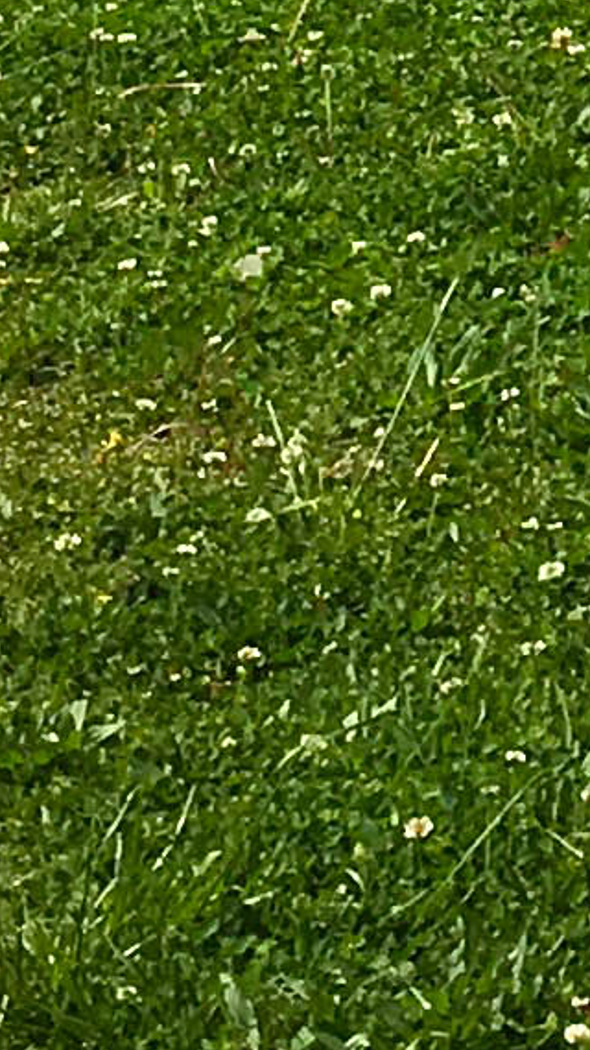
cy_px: -1043
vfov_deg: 9.1
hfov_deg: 5.0
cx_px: 2045
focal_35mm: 224
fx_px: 6231
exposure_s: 1/3663
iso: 25
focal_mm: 4.15
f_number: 2.2
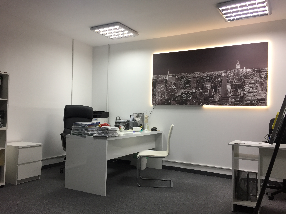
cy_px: 107
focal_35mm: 29
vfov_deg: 48.2
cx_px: 143
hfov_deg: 61.7
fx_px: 240
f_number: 2.2
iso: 40
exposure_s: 1/33
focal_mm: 4.15
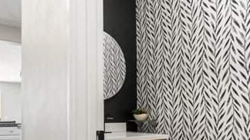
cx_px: 97
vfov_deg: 35.6
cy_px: 125
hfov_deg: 62.0
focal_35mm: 31
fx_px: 205
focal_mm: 10
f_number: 8
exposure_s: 1/40
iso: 320
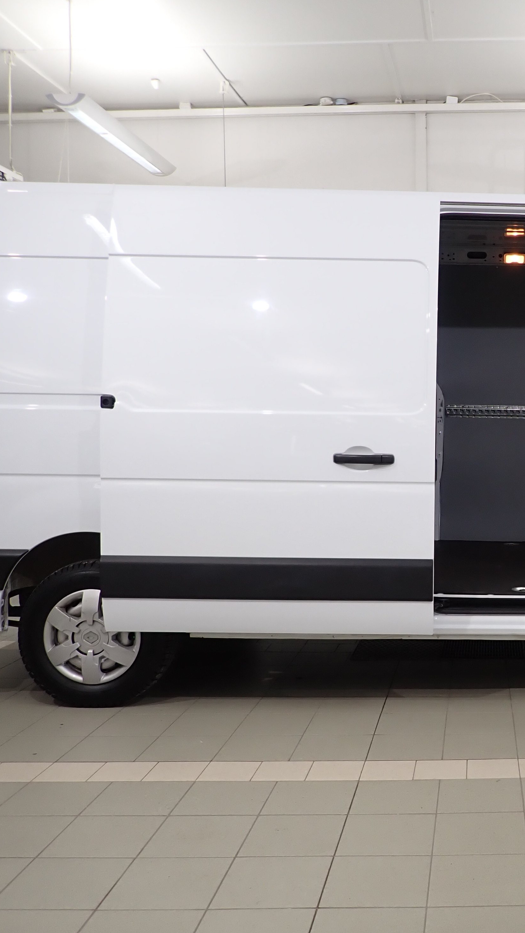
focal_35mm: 37
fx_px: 916
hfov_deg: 29.9
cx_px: 520
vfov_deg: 54.0
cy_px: 458
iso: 100
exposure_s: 1/60
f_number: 2
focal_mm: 4.5
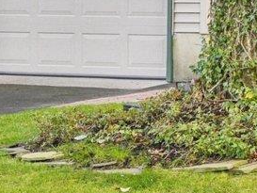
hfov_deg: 10.2
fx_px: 1337
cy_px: -265
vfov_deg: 7.7
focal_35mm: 180
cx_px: 494
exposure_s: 1/160
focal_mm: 25
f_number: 8
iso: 800
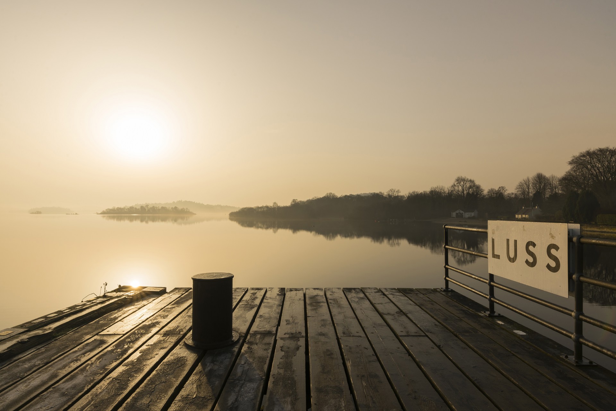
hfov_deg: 81.2
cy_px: 206
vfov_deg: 59.5
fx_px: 359
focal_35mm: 21
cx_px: 308
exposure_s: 1/160
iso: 100
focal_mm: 21
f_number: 18
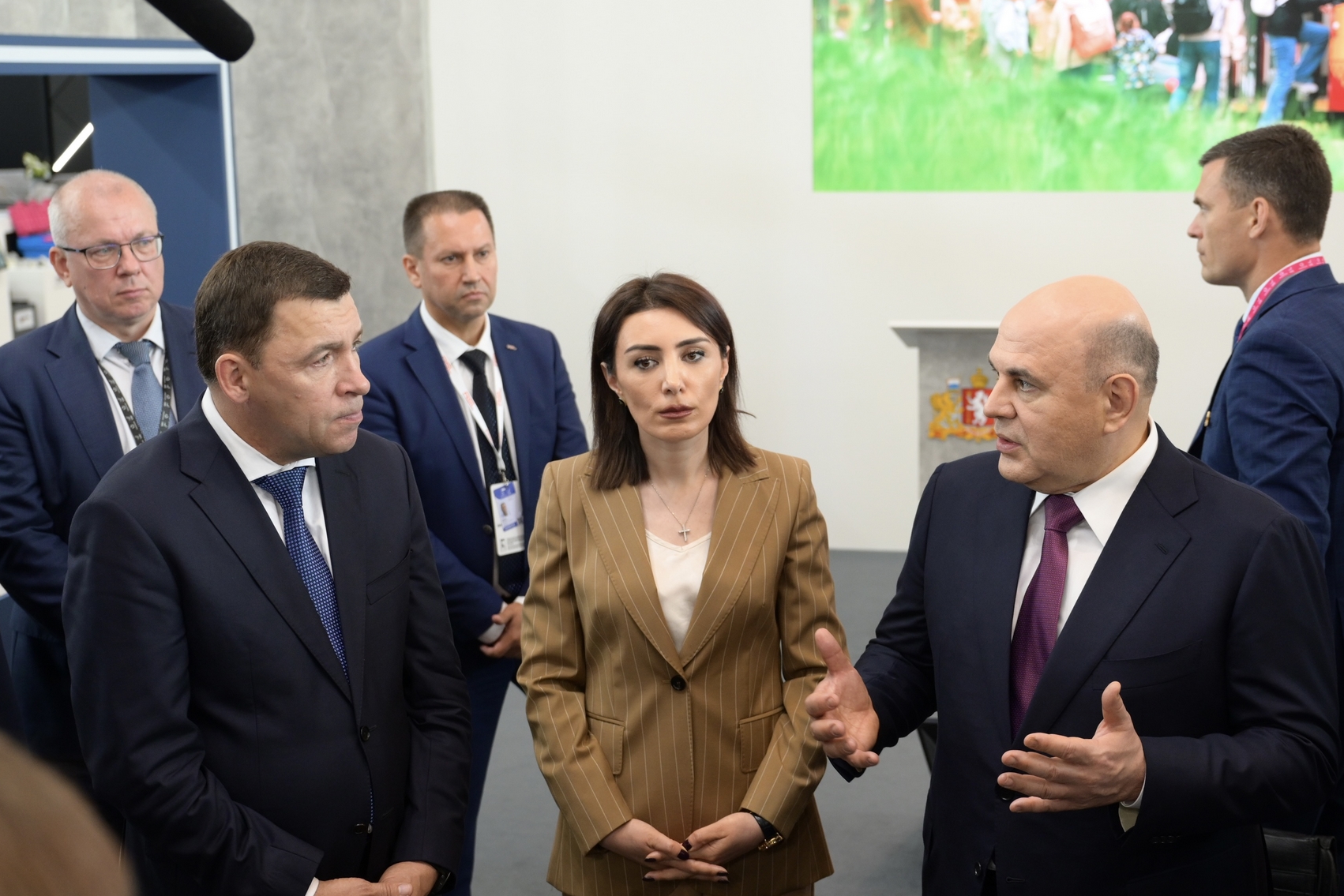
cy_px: 470
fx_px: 1643
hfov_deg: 44.5
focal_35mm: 44
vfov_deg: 30.5
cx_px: 694
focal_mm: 39
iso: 1000
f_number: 3.5
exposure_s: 1/160
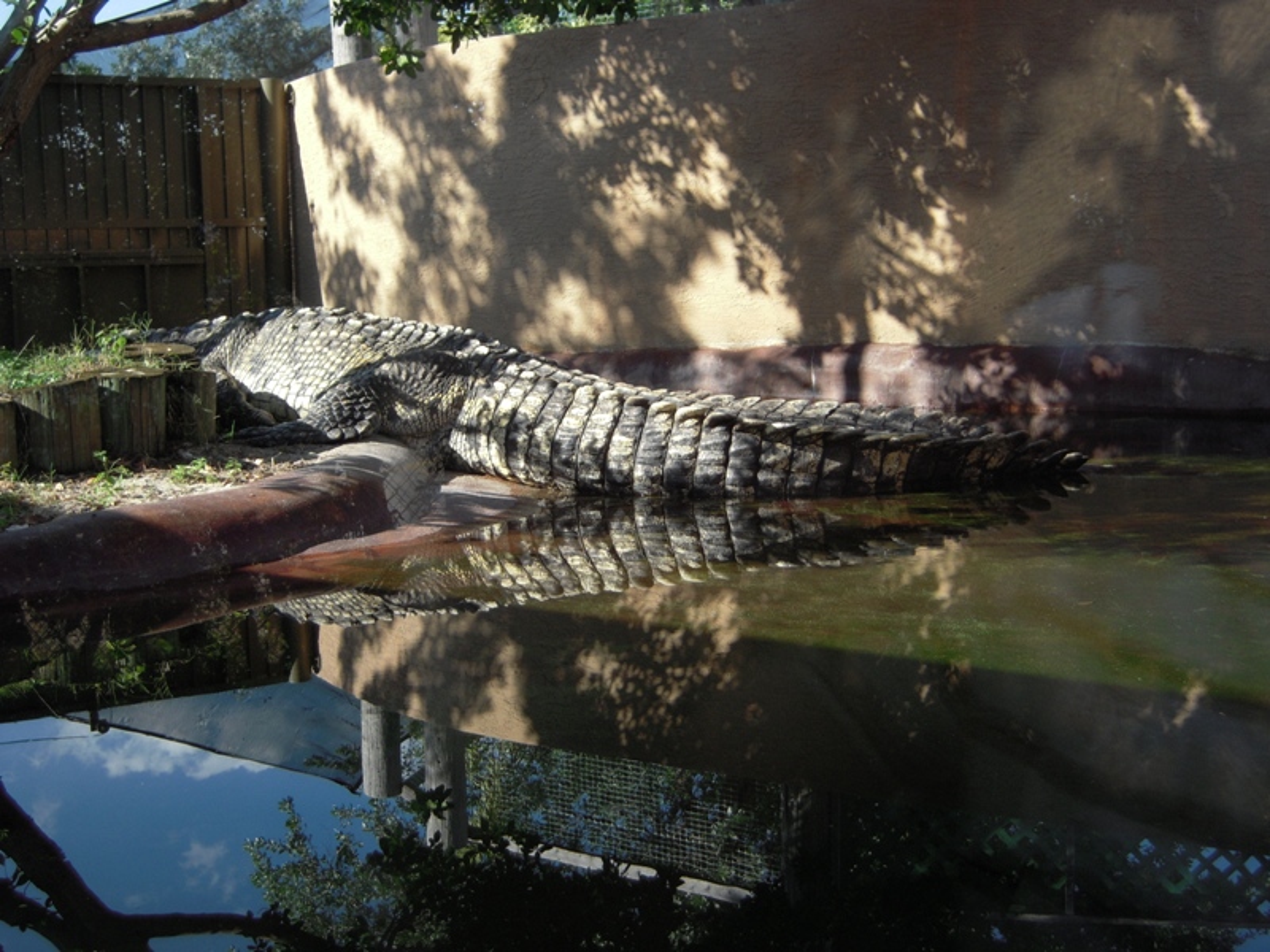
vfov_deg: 29.1
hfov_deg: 38.2
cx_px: 635
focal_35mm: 50
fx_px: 1834
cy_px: 476
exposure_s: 1/320
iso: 100
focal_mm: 8.9
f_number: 3.5
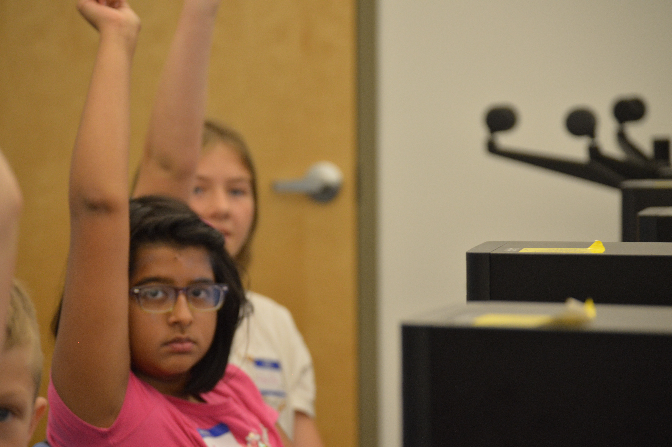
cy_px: 224
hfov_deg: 16.1
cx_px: 336
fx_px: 2378
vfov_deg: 10.7
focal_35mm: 128
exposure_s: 1/125
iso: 720
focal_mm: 85
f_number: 4.5
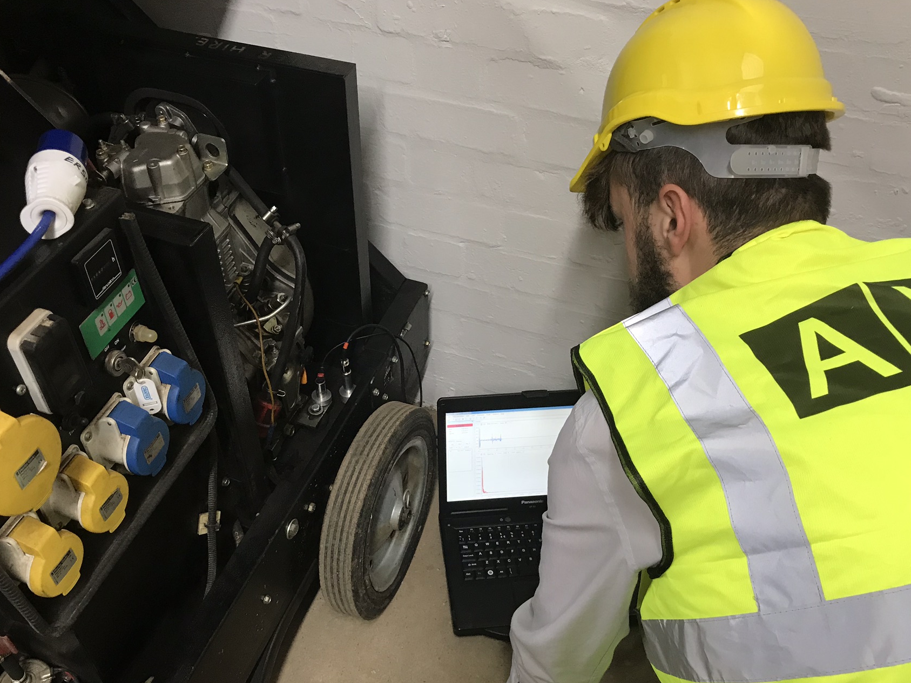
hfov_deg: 54.0
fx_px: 895
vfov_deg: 41.6
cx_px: 451
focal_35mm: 34
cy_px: 409
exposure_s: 1/17
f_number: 1.8
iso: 40
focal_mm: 3.99
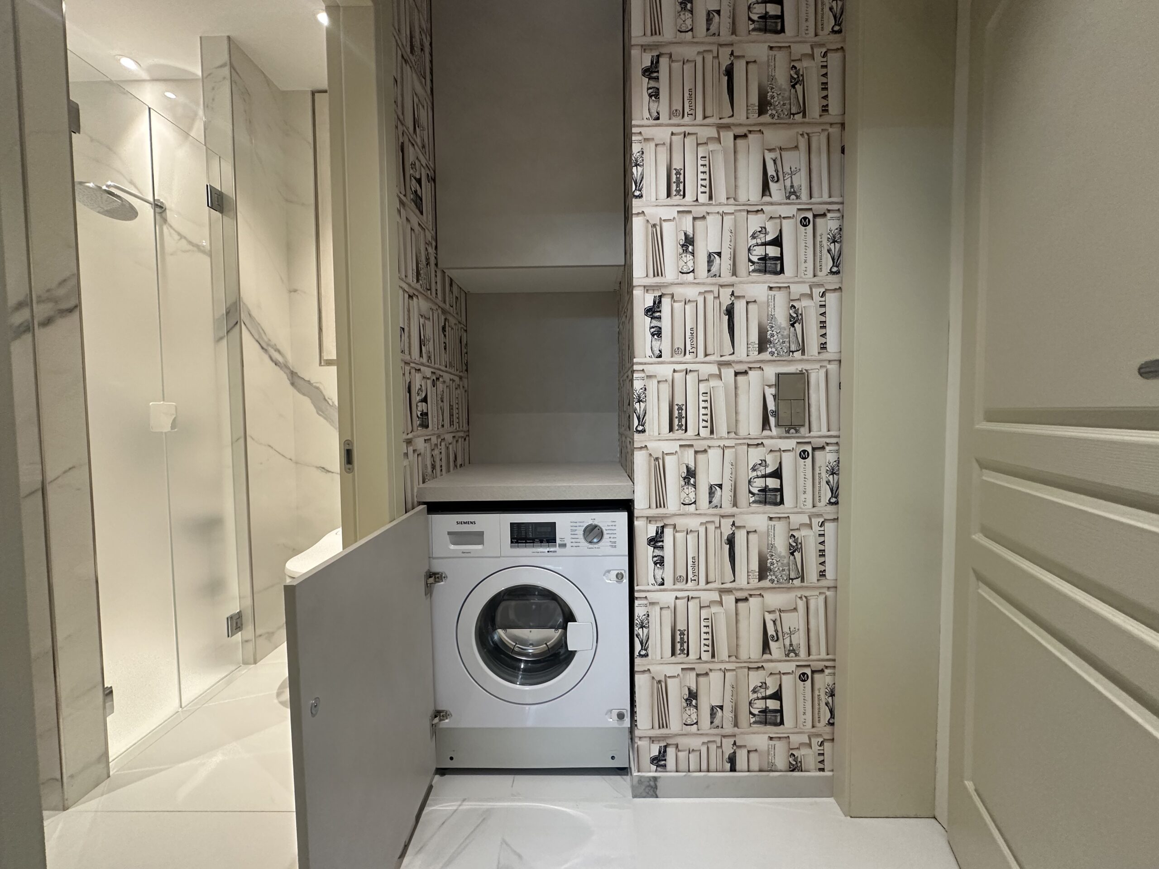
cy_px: 434
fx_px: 469
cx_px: 580
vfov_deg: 85.7
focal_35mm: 14
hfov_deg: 102.1
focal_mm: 2.22
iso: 250
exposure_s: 1/100
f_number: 2.2
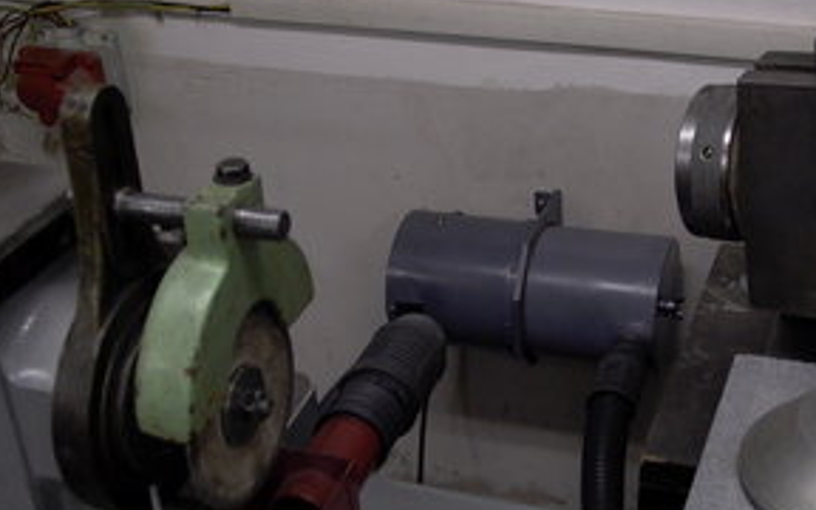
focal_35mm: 56
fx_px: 1245
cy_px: 249
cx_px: 550
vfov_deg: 23.1
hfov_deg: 35.9
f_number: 2.13
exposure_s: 1/34.6
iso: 100
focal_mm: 8.19
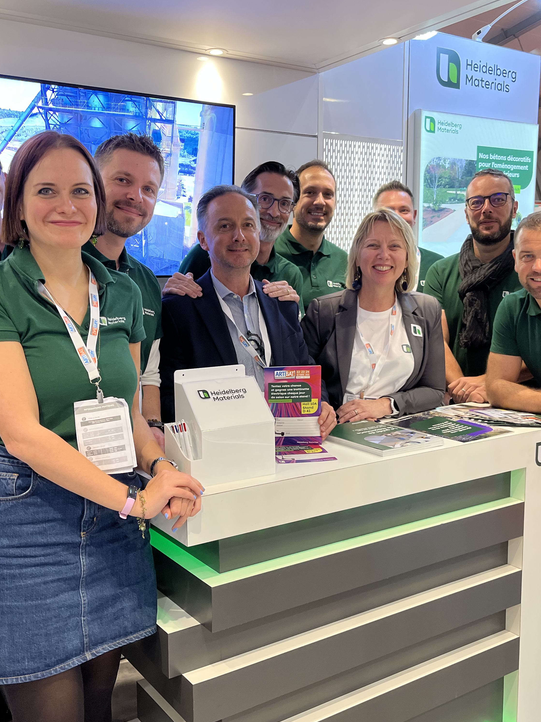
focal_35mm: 35
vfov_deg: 52.6
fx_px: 729
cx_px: 251
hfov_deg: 40.7
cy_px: 362
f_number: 1.6
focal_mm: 5.1
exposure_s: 1/100
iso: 125
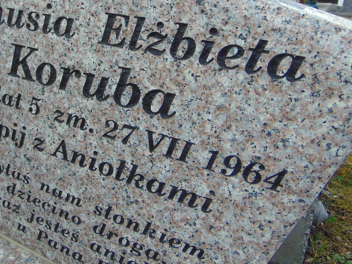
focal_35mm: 39
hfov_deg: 46.6
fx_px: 397
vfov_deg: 36.4
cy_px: 84
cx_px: 101
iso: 80
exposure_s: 1/320
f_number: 7.7
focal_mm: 4.5
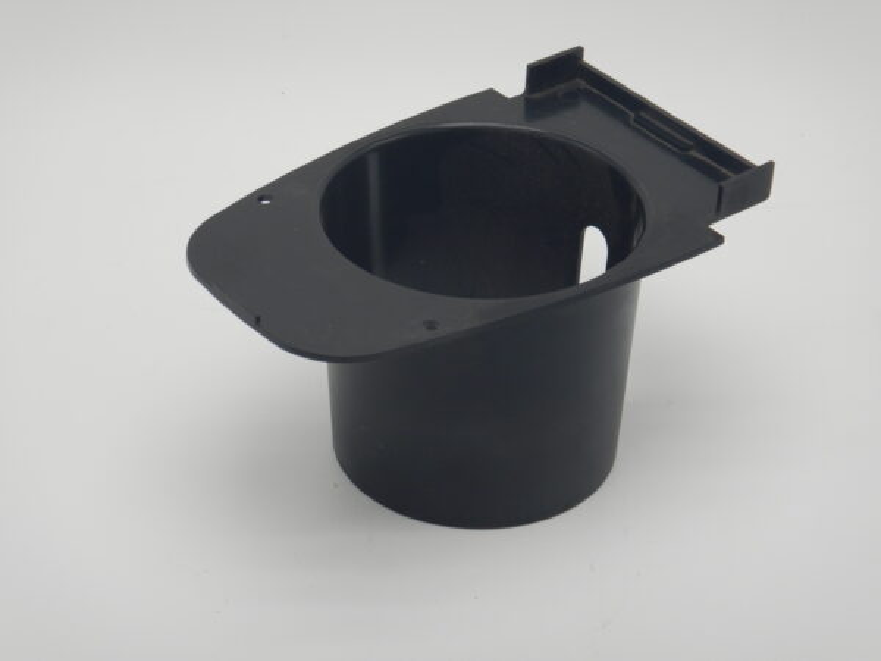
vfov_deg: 16.1
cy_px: 330
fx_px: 2341
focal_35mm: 92
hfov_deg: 21.3
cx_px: 440
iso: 125
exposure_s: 1/100
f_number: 4.7
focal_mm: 16.6
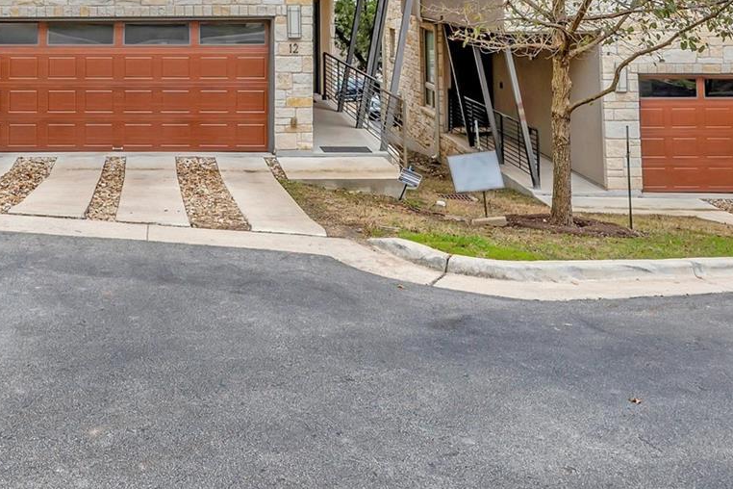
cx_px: 188
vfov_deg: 27.7
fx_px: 875
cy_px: -84
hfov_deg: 44.0
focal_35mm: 43
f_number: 8
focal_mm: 16
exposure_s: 1/20
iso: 100
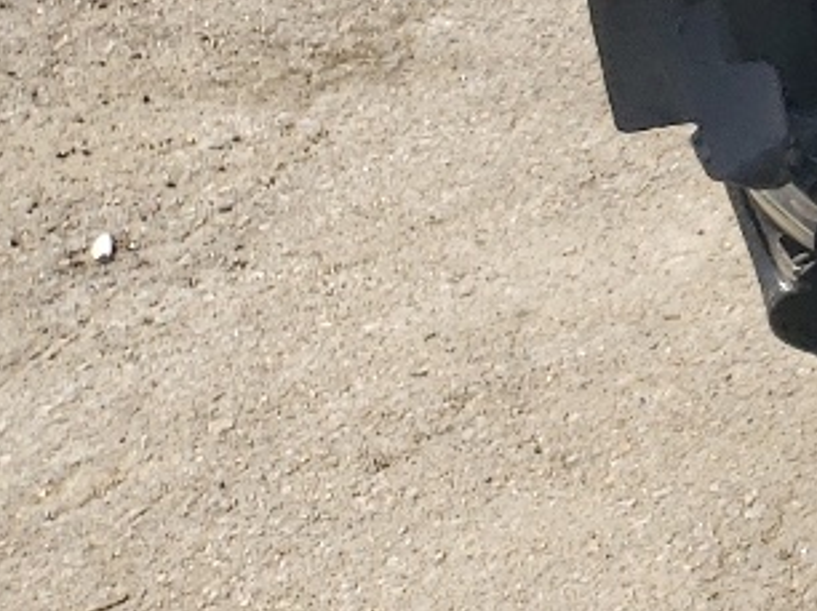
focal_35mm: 136
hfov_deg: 11.5
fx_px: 3207
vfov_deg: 10.3
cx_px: 2072
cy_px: -499
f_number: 1.5
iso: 50
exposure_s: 1/2000
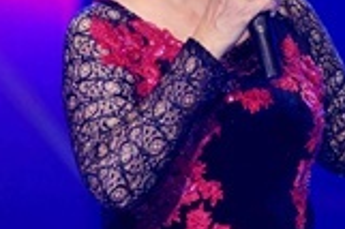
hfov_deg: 3.3
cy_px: 9
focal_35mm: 622
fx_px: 5955
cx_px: 324
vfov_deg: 2.2
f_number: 4
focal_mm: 200
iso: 2000
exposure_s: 1/250
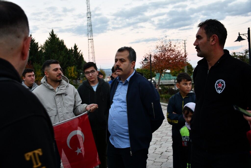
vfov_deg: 38.9
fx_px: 237
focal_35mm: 34
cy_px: 84
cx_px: 126
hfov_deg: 55.8
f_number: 3.8
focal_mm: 23
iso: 250
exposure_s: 1/25
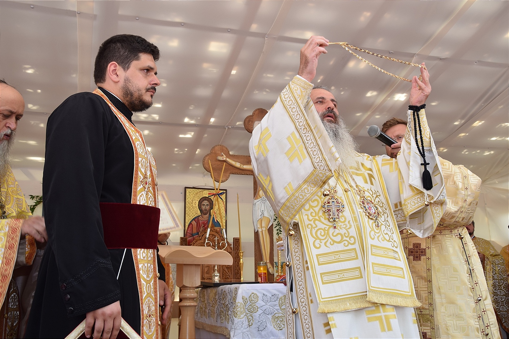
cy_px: 170
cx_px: 254
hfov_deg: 53.1
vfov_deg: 36.9
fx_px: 509
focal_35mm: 36
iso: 100
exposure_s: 1/40
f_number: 7.1
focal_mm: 24
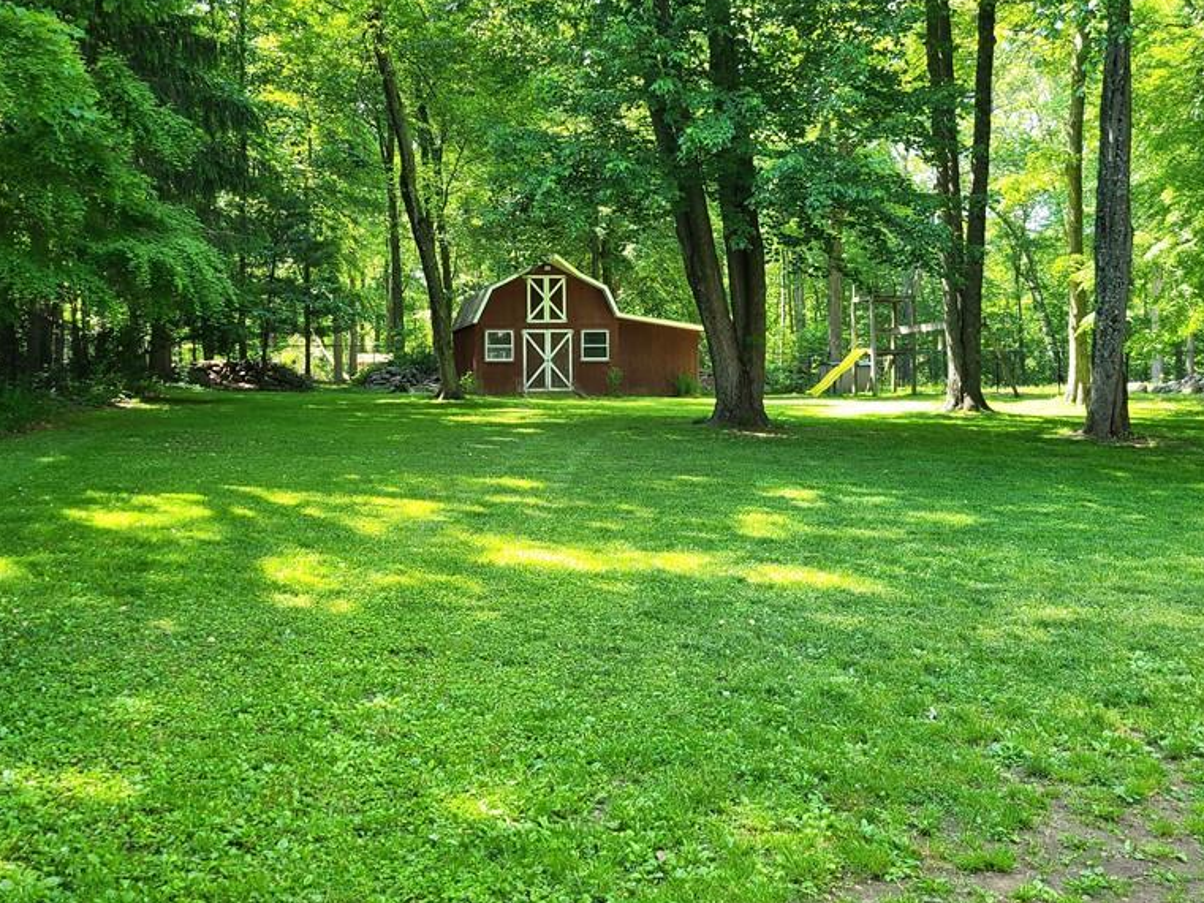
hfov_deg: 52.6
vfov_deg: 40.7
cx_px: 576
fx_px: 1218
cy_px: 430
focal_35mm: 35
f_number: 1.8
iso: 40
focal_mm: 5.4
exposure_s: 1/175
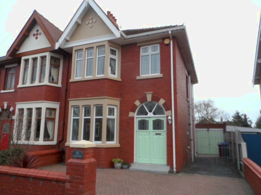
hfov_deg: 71.6
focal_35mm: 24
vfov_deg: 56.8
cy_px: 98
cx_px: 130
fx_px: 181
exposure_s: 1/180
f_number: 3.2
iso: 80
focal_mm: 4
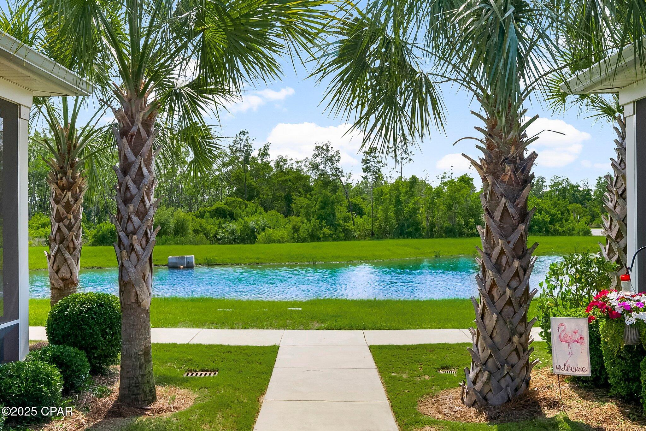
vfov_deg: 36.9
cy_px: 216
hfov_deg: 53.1
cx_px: 323
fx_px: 646
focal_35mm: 36
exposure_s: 1/320
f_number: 8
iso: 400
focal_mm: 24
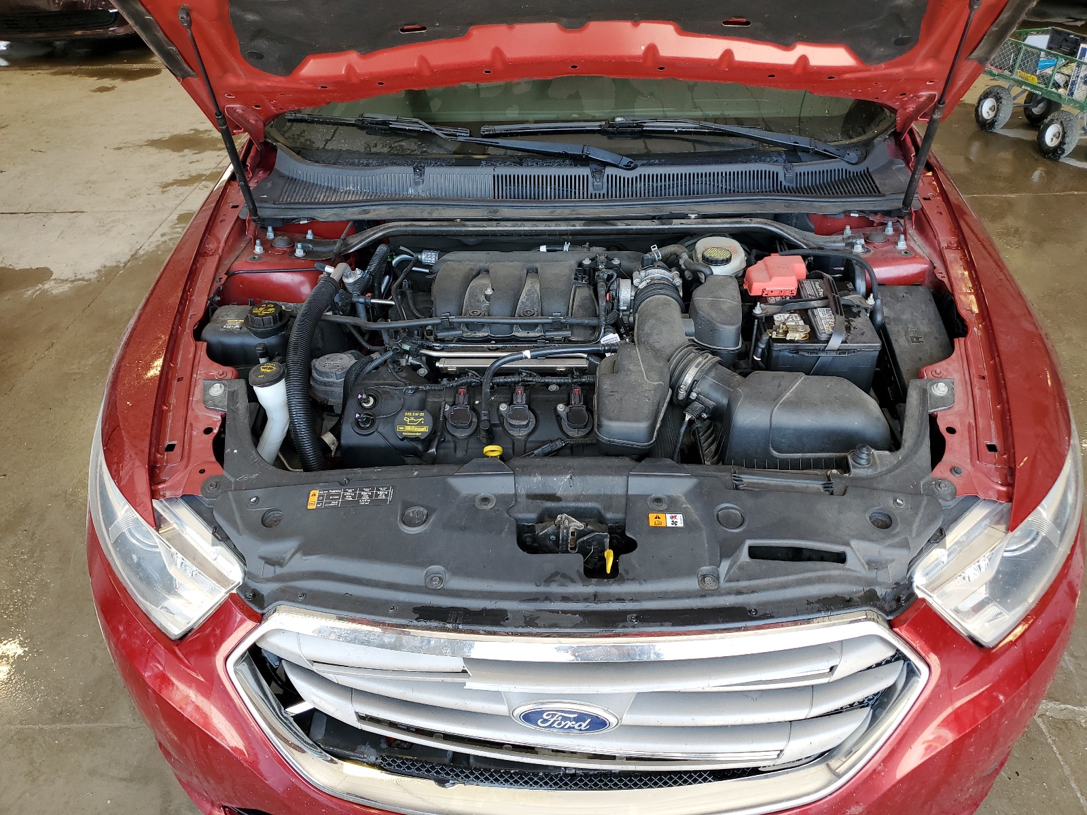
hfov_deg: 67.3
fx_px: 816
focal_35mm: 26
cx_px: 544
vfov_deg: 53.1
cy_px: 408
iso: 50
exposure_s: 1/169
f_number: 1.5
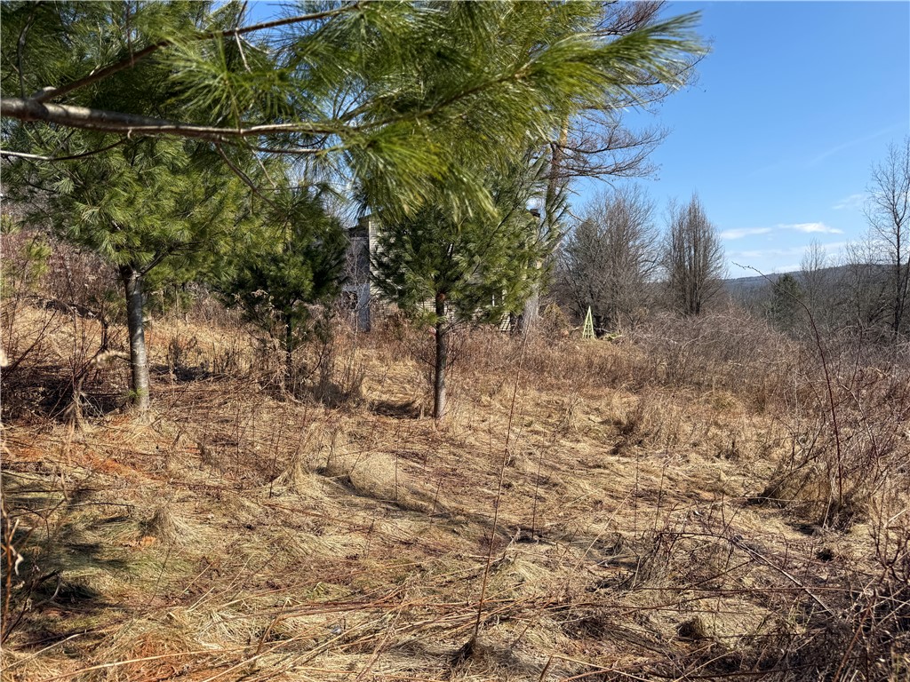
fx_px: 631
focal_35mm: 24
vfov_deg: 56.8
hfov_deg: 71.6
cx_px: 455
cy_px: 341
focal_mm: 6.76
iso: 80
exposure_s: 1/3279
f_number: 1.78
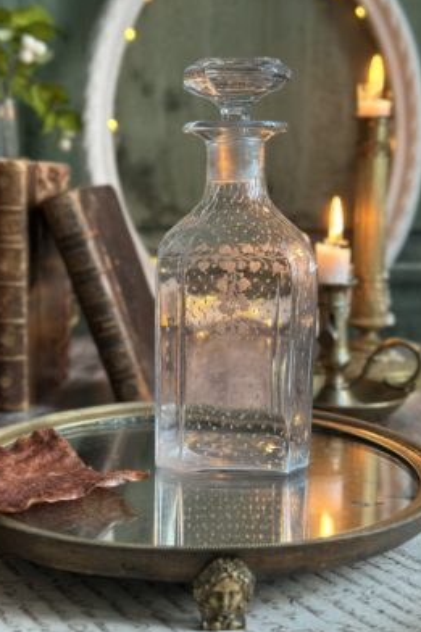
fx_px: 895
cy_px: 314
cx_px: 219
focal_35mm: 51
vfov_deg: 38.9
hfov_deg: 26.5
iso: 320
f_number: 1.78
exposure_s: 1/60
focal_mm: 6.86
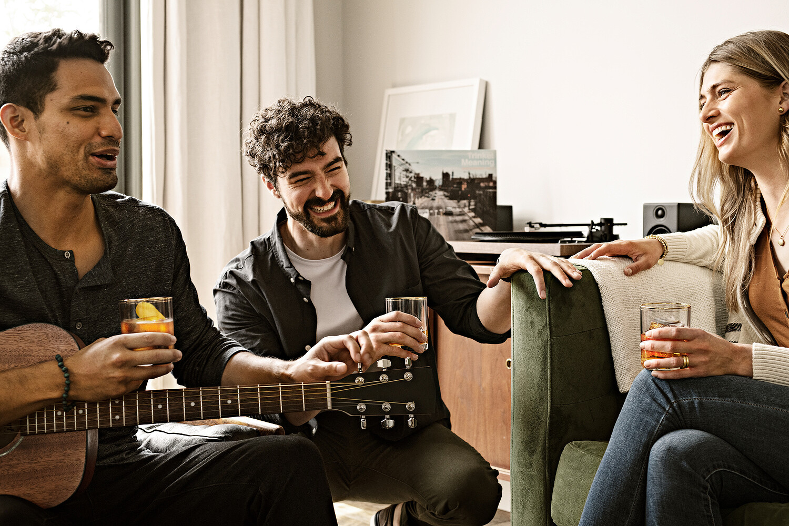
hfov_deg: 39.6
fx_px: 1096
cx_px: 394
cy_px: 263
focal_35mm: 50
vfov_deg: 27.0
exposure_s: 1/160
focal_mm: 50
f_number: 4.5
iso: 500
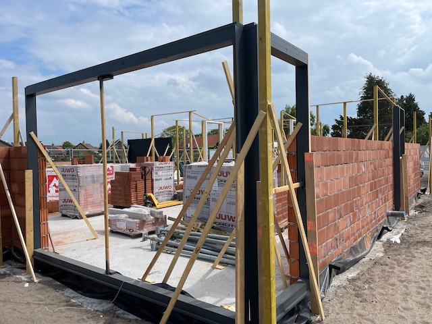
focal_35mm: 26
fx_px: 324
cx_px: 216
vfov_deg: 53.1
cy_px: 162
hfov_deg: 67.3
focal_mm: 4.2
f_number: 1.6
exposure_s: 1/5051
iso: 32
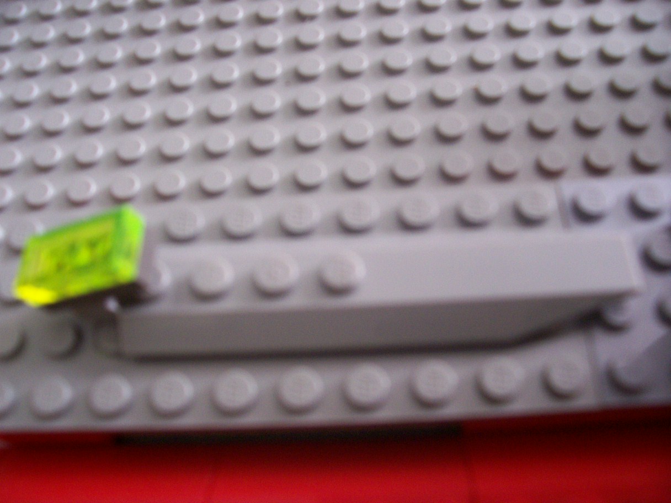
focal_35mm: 34
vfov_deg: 41.8
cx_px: 336
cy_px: 252
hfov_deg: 54.0
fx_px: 659
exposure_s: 1/27.2
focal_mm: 5.6
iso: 160
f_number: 2.7
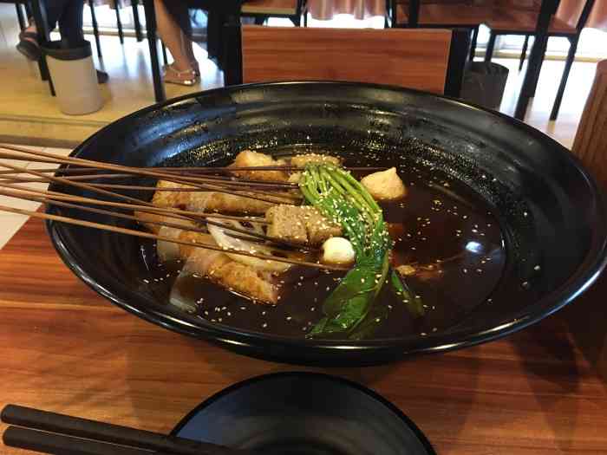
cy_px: 228
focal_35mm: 29
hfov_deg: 61.7
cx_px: 304
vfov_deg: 48.2
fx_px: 509
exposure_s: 1/17
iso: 250
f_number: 2.2
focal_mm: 4.15
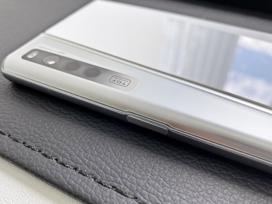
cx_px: 136
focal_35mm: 26
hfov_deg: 67.3
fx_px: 204
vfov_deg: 53.1
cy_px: 102
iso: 32
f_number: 1.8
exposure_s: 1/238
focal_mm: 4.25
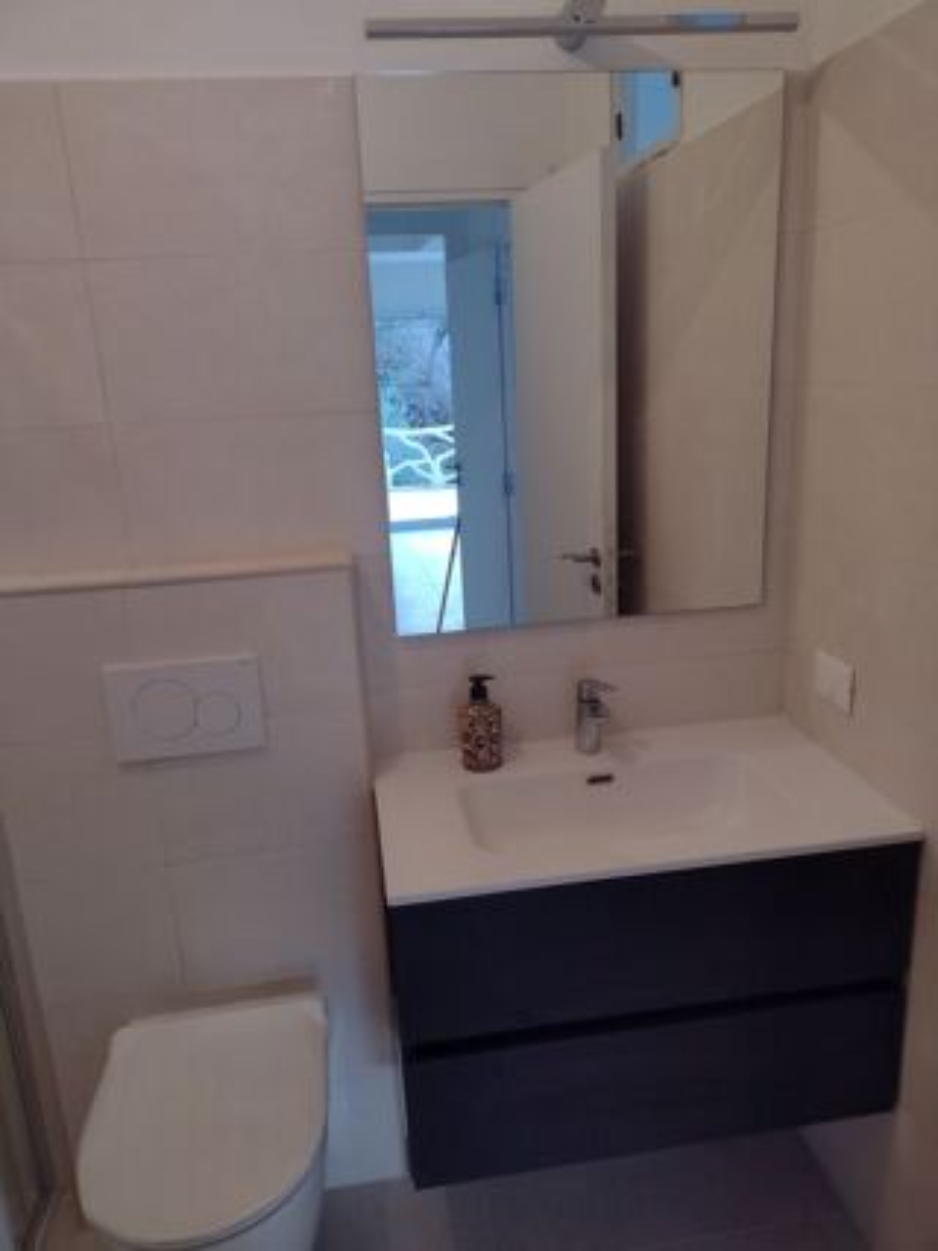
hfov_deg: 51.3
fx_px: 976
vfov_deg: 65.3
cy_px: 626
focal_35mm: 27
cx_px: 469
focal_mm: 4.71
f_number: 1.7
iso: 114
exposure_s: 1/50
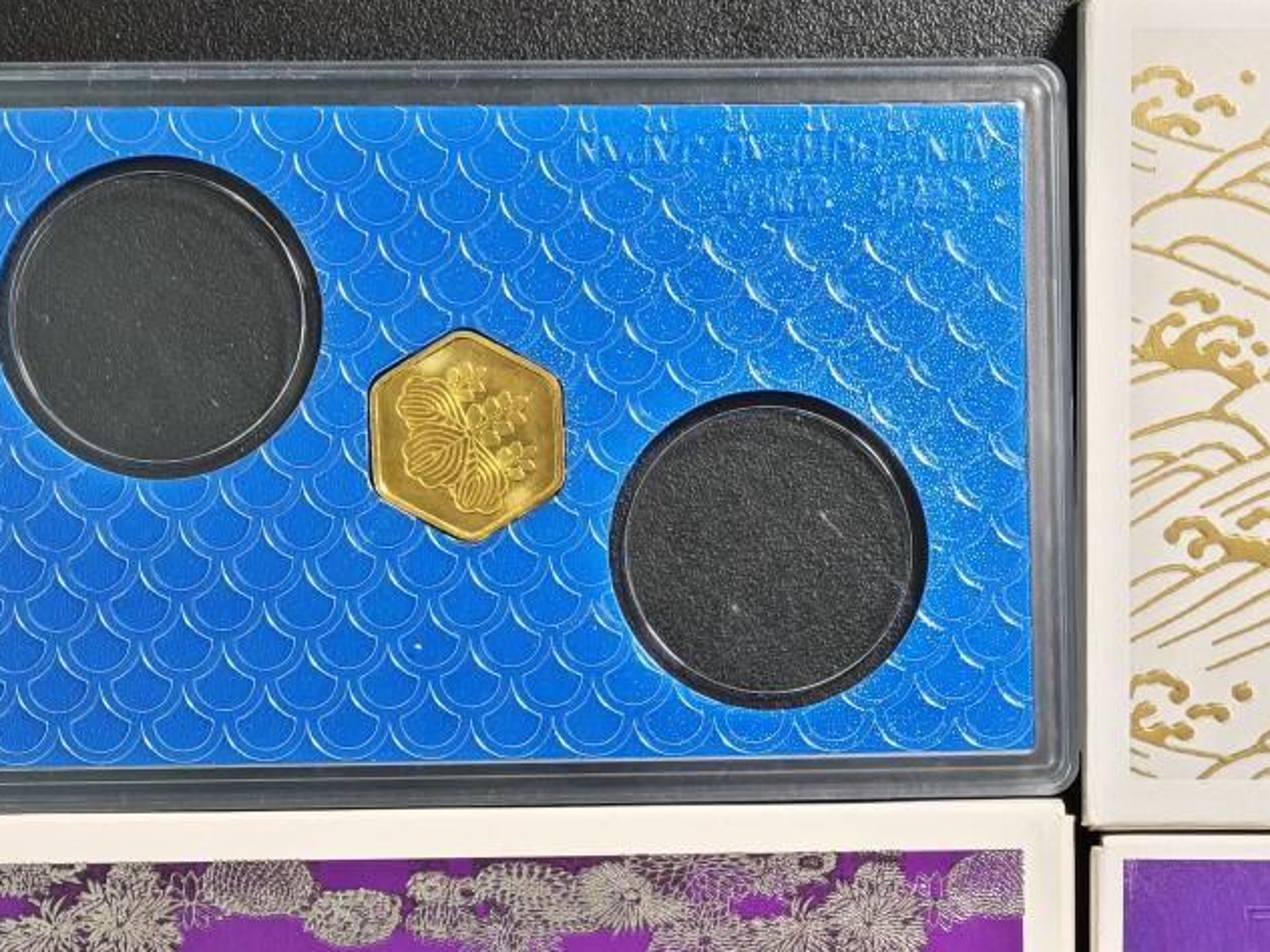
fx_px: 4880
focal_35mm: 133
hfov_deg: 14.7
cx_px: 1075
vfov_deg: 11.1
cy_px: 836
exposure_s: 1/84.5
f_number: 2
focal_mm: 9
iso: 320
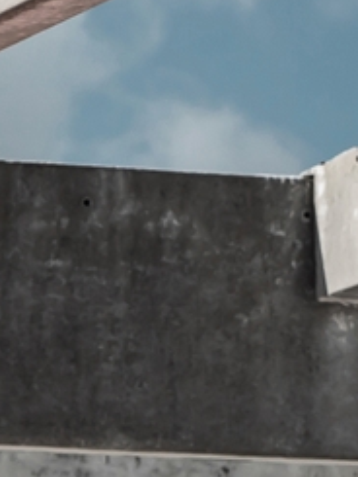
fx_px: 7274
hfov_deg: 2.8
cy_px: 765
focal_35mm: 528
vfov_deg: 3.7
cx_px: 438
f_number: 6.3
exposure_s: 1/500
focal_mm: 70
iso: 200
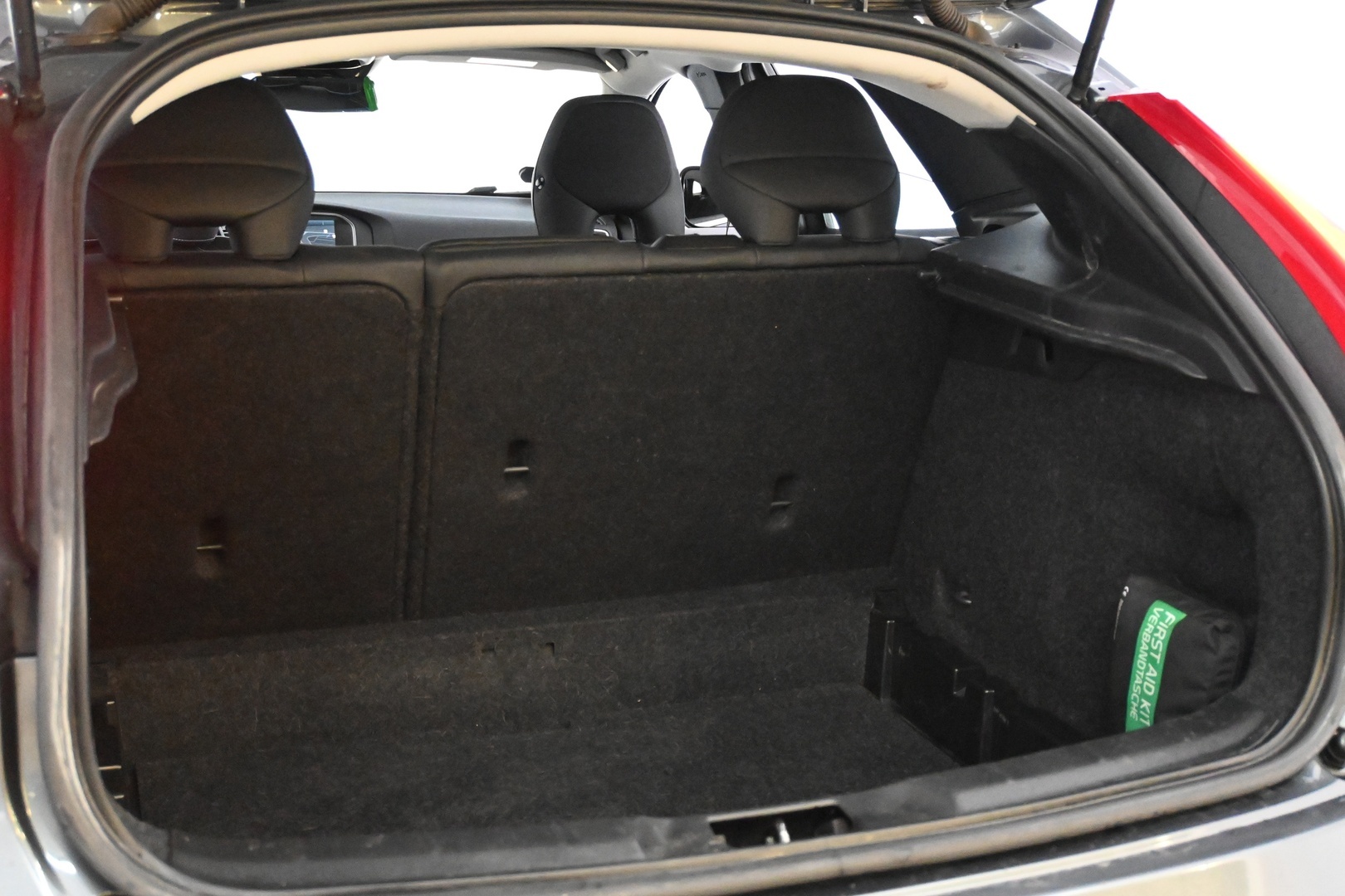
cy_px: 448
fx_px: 1681
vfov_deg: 29.9
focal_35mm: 45
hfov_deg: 43.6
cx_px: 672
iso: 10000
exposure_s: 1/50
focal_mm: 30
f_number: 4.8
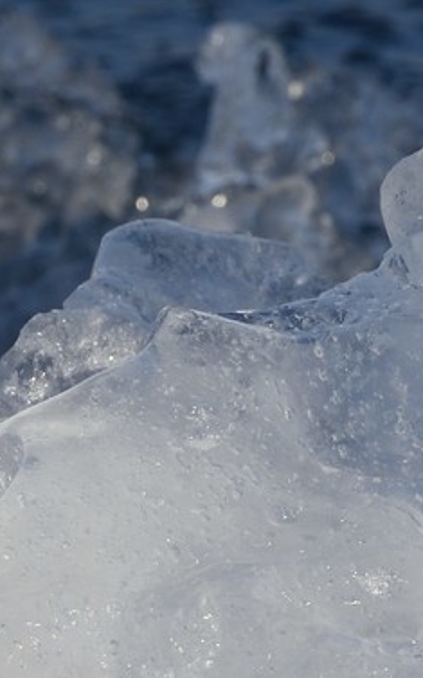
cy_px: 689
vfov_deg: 2.4
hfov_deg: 1.5
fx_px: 16004
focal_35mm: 866
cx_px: -902
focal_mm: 200
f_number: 13
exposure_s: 1/320
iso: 200
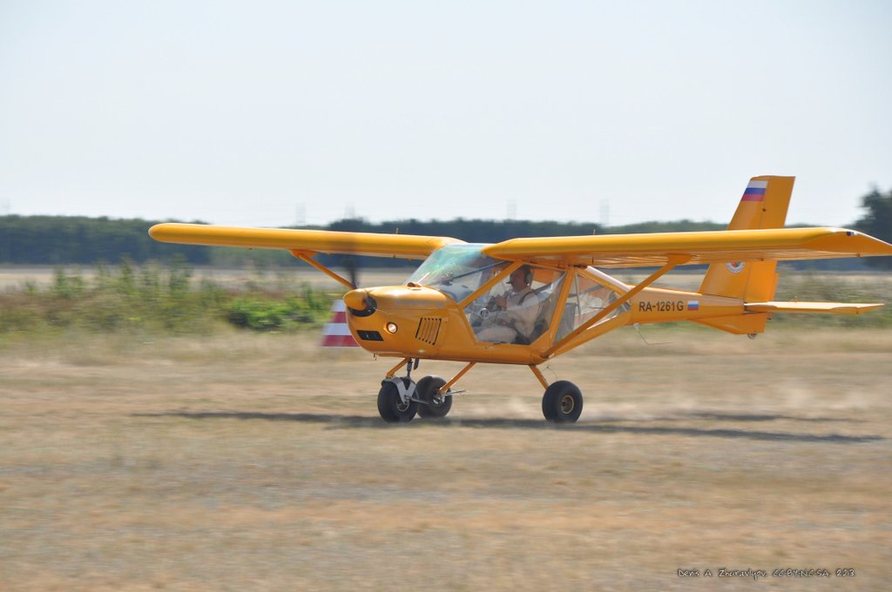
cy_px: 296
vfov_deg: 7.3
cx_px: 446
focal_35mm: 188
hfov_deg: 11.0
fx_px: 4640
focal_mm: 125
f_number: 8
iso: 200
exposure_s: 1/125
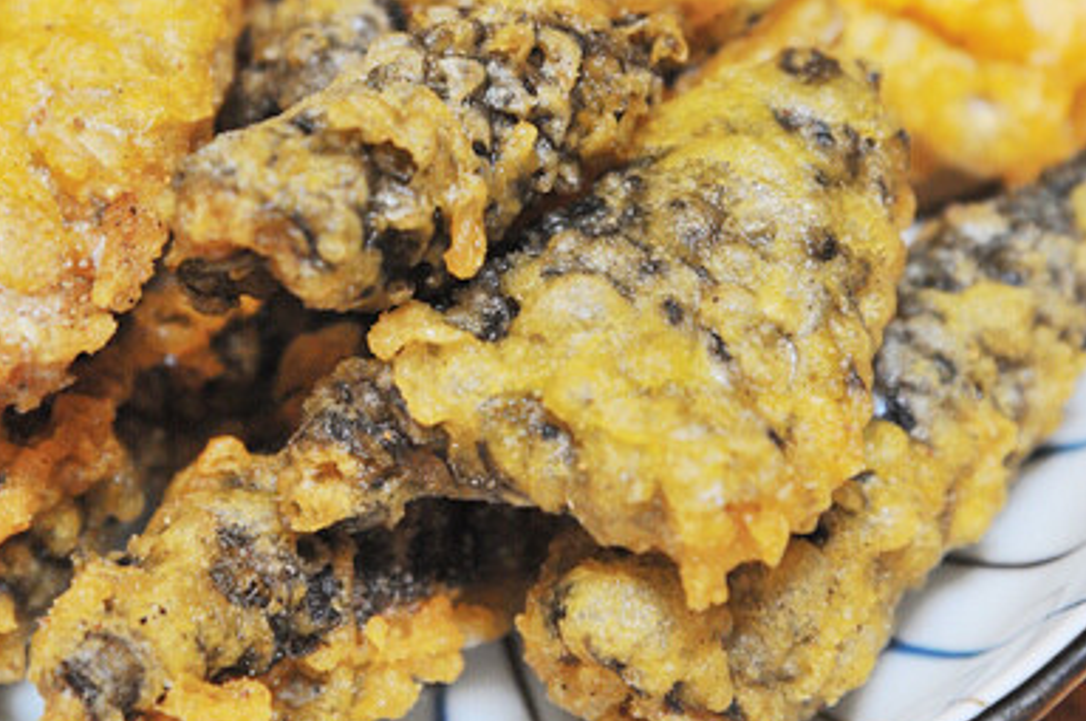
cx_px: 452
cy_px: 197
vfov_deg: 6.3
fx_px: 6598
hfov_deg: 9.4
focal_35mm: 219
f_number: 5.6
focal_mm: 120
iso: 3200
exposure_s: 1/60
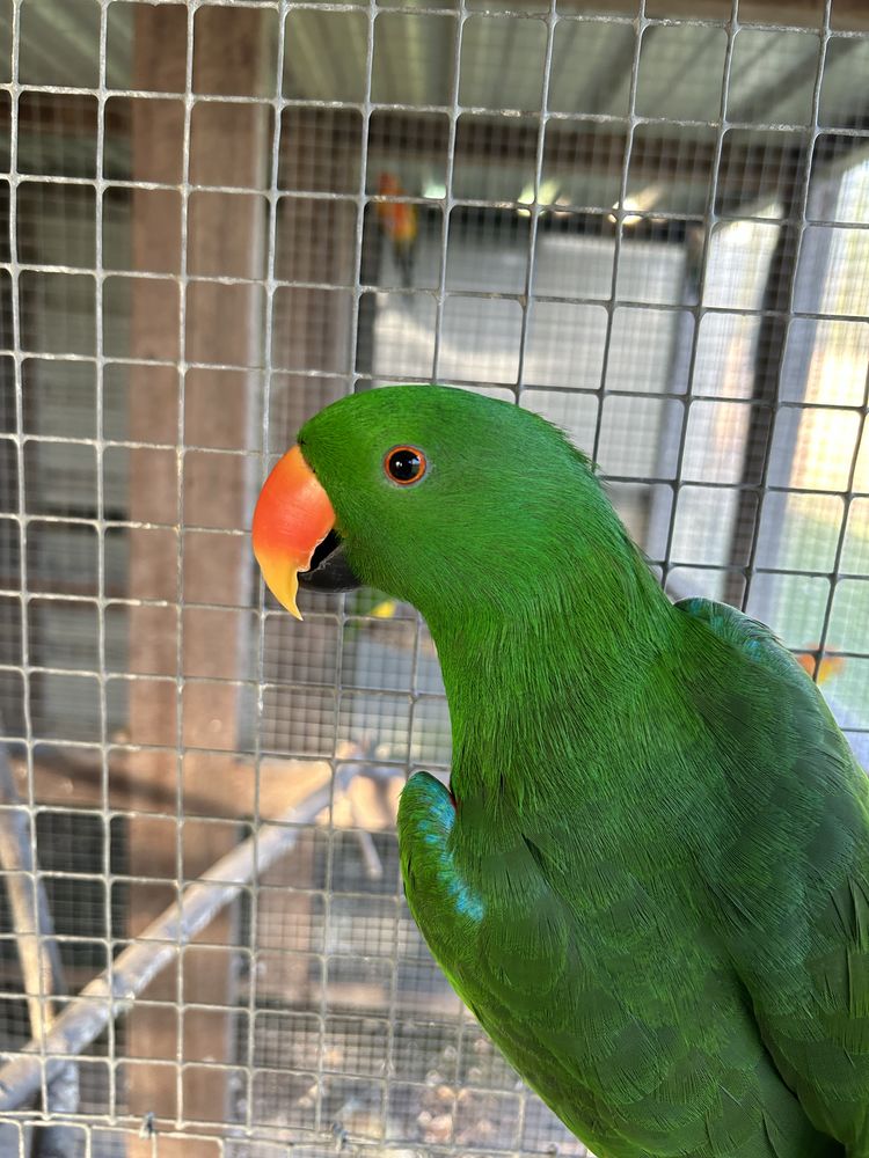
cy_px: 579
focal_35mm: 26
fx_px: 870
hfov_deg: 53.1
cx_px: 434
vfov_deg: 67.3
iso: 100
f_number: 1.5
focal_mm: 5.7
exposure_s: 1/121
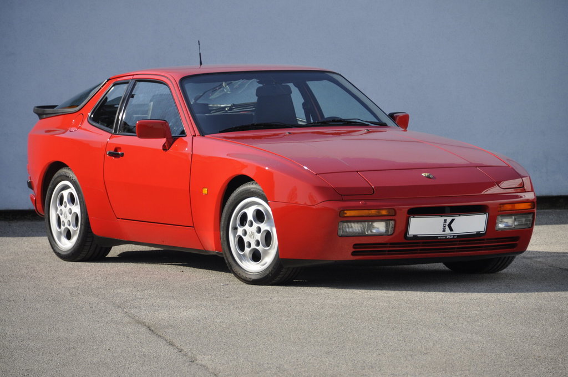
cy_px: 188
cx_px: 284
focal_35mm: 218
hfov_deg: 9.5
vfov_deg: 6.3
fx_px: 3427
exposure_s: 1/500
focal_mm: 145
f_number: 6
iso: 500
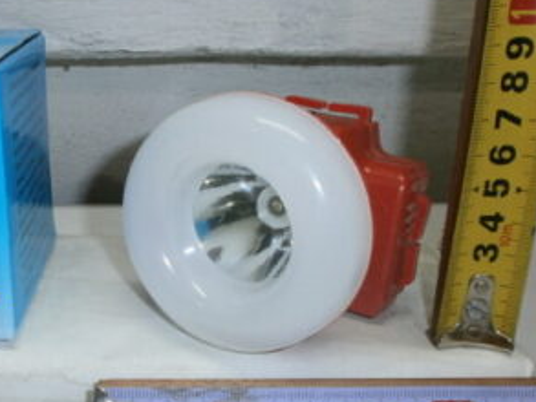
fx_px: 713
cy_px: 257
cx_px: 123
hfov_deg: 39.9
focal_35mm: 46
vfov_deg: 31.4
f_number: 2.9
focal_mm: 4.8
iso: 125
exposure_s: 1/30
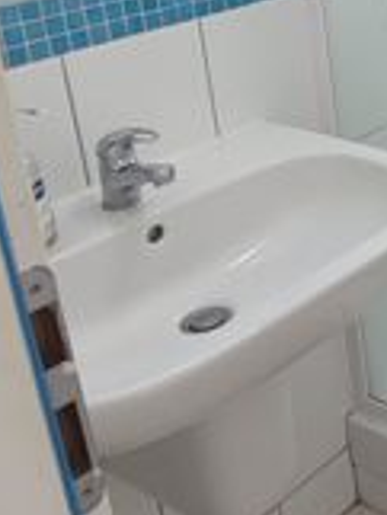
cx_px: 622
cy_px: 64
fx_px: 640
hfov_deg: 24.0
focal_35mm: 43
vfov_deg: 40.9
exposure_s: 1/100
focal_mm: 1.74
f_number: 2.2
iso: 50
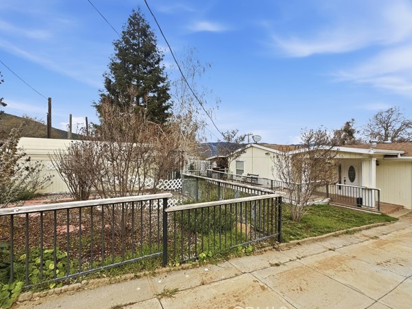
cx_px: 214
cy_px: 157
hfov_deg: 98.1
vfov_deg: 81.8
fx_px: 179
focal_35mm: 15
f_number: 2.2
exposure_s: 1/224
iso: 40
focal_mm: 2.2
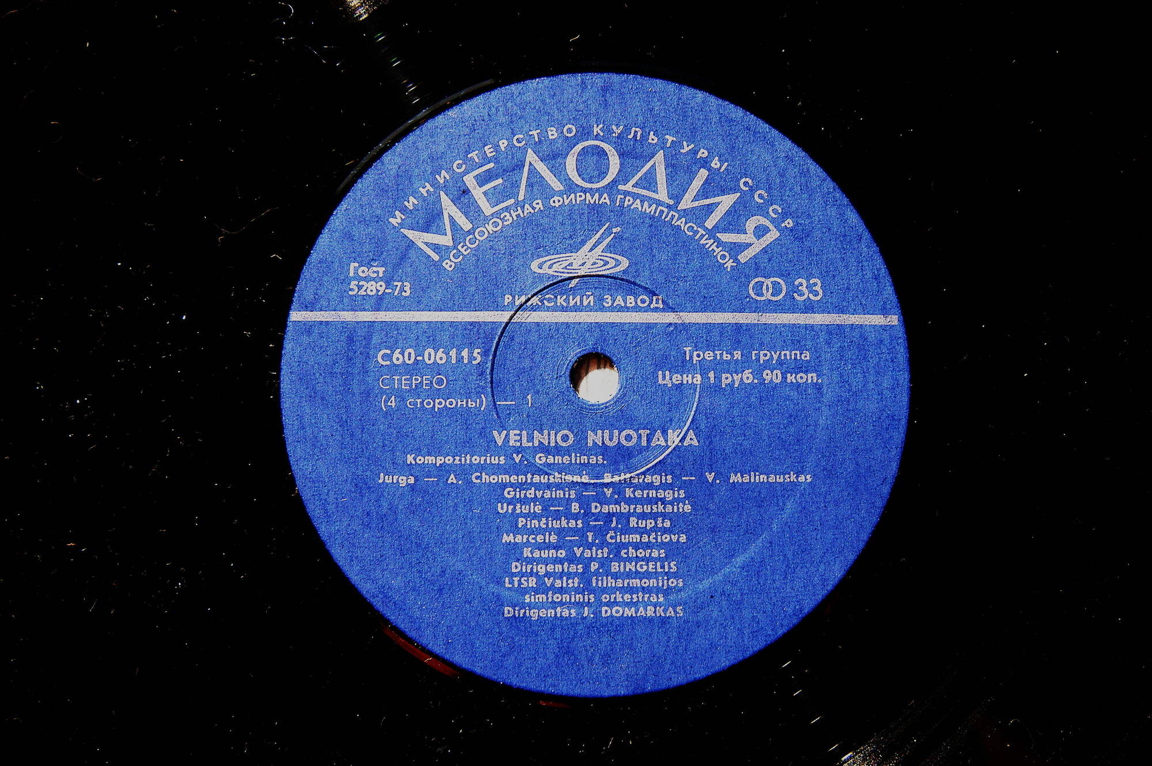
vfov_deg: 25.7
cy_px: 383
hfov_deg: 37.9
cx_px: 576
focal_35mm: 52
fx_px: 1679
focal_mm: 35
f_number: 7.1
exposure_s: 1/180
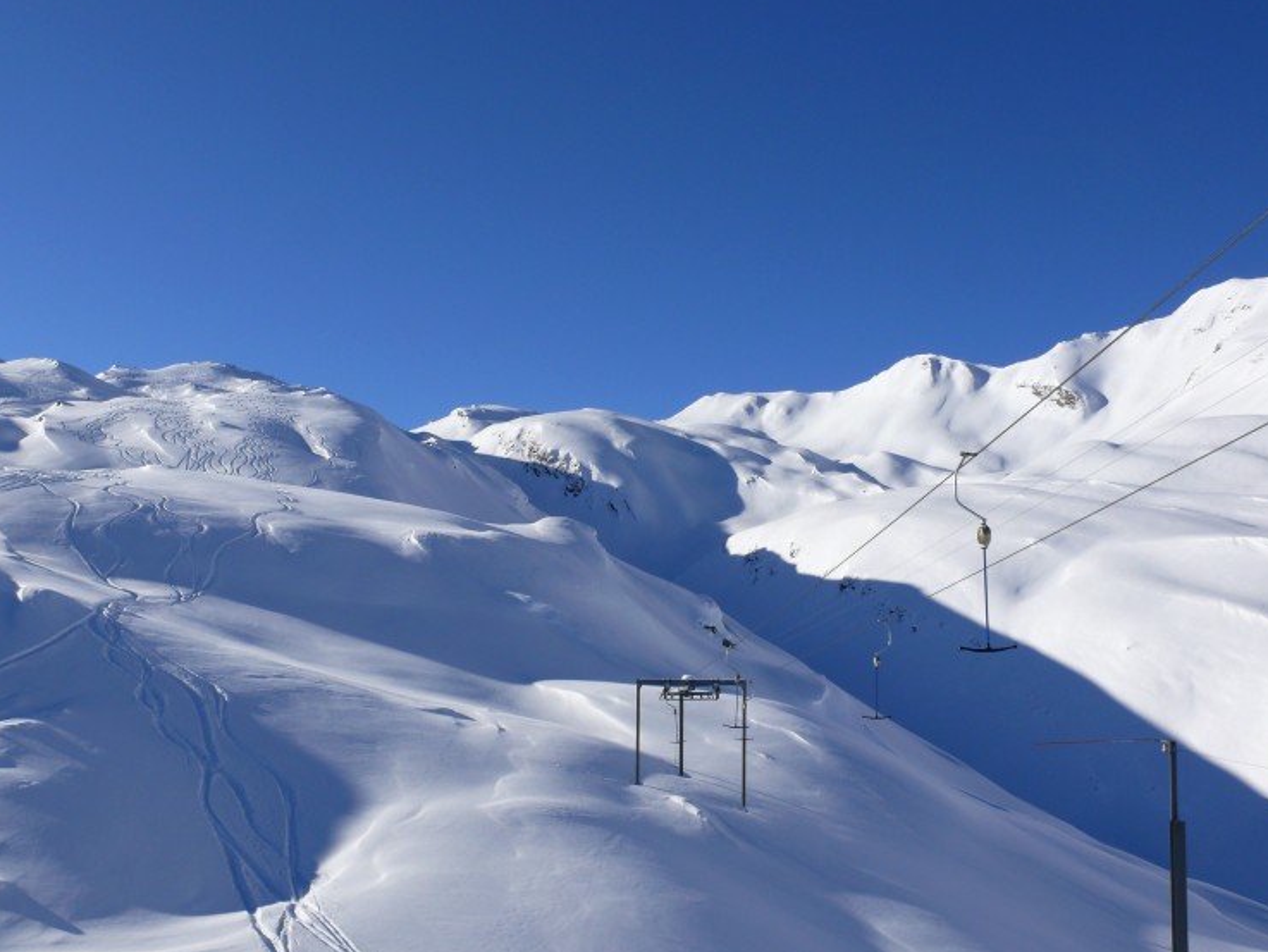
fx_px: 1392
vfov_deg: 37.7
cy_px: 489
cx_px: 604
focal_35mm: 38
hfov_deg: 49.0
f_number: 8
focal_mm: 7.4
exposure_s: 1/640
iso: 100
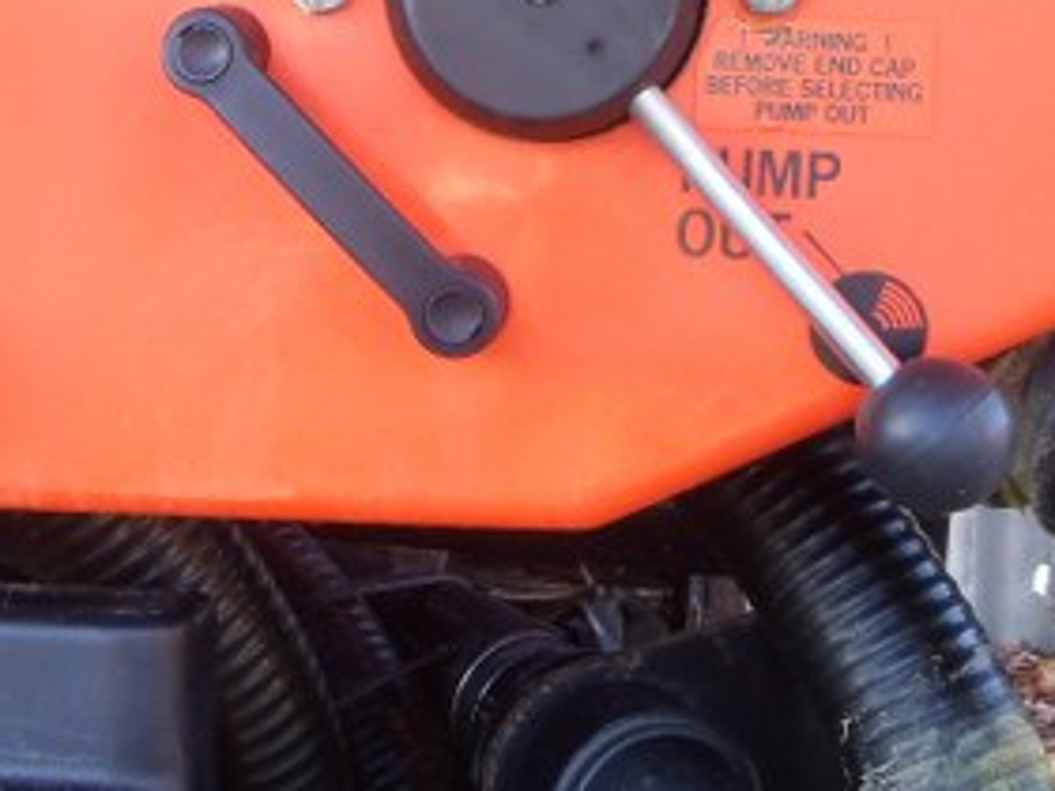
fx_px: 2438
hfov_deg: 24.1
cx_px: 237
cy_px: 53
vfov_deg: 18.1
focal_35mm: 80
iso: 100
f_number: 3.5
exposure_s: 1/40
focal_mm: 5
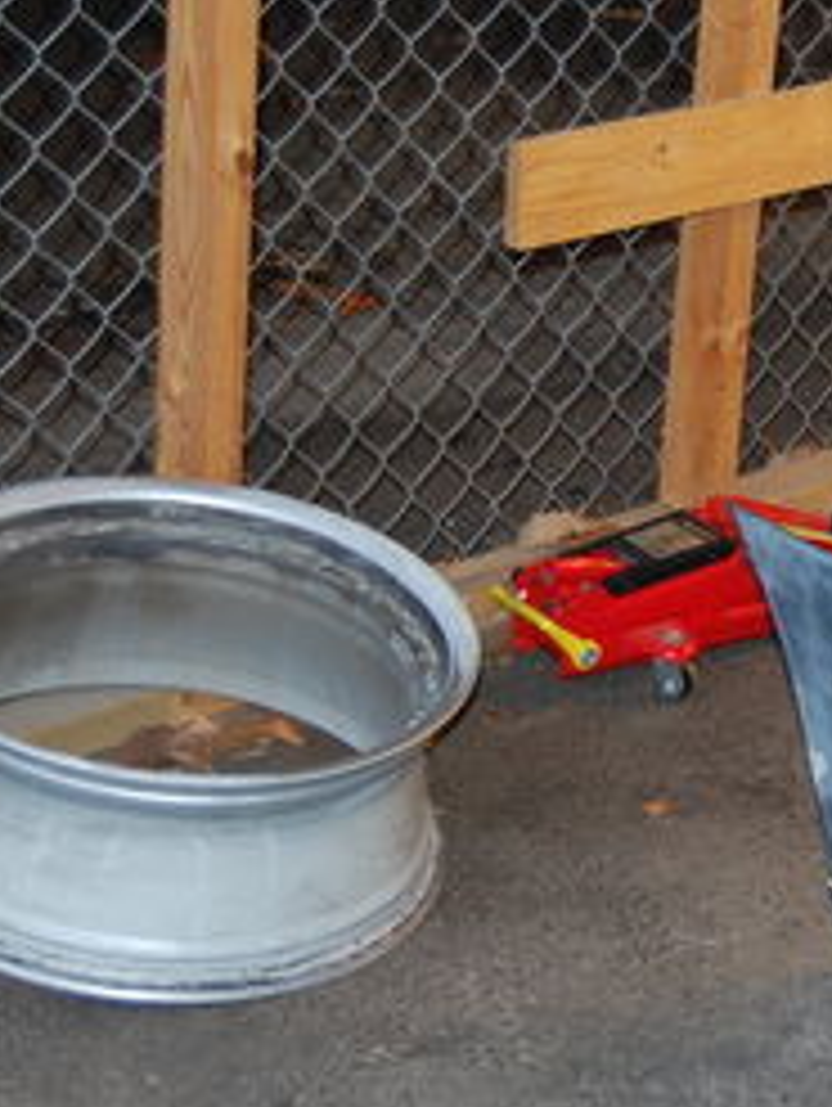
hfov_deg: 12.4
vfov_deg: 16.9
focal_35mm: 116
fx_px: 3719
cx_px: 1075
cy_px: 518
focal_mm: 31
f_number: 4.5
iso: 400
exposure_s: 1/60
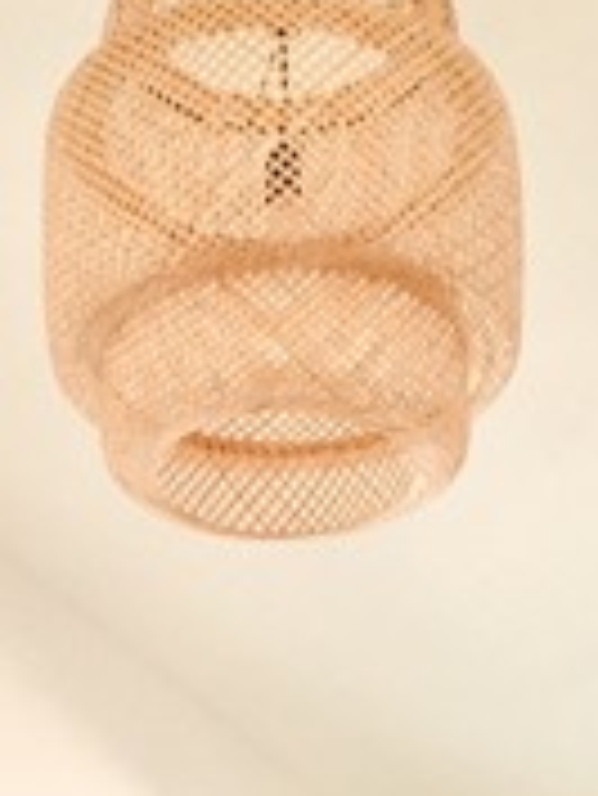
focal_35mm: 105
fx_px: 2416
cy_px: 1313
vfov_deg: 16.4
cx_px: 288
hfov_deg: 14.1
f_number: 2.2
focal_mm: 4.15
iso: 25
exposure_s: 1/60
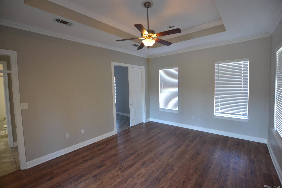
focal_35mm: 15
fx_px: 117
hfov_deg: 100.4
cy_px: 94
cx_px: 141
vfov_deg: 77.3
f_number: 3.5
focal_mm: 10
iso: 500
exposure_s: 1/60
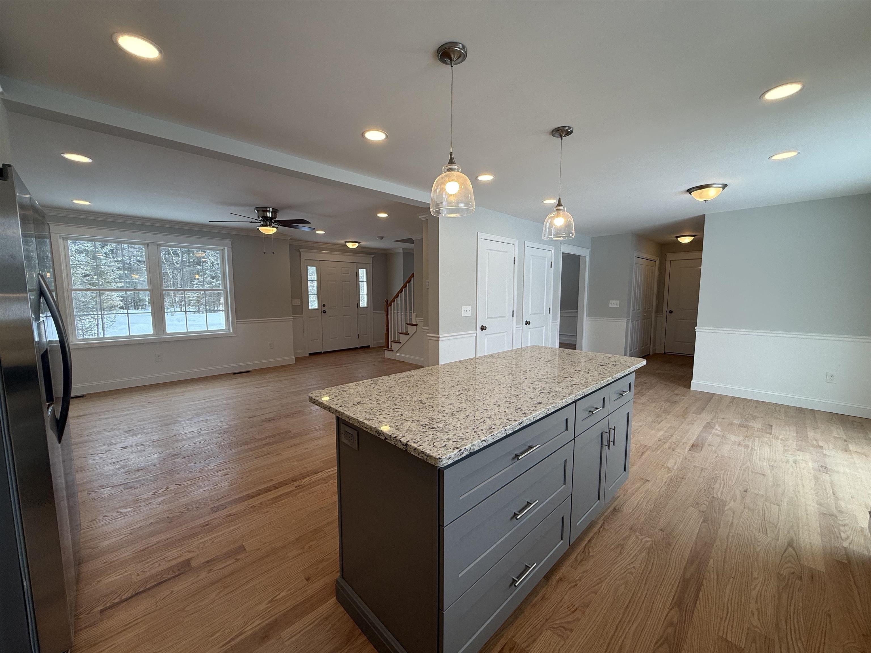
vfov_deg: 85.7
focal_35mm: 14
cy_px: 326
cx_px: 436
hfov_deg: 102.1
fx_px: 352
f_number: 2.2
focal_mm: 2.22
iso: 64
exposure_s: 1/173
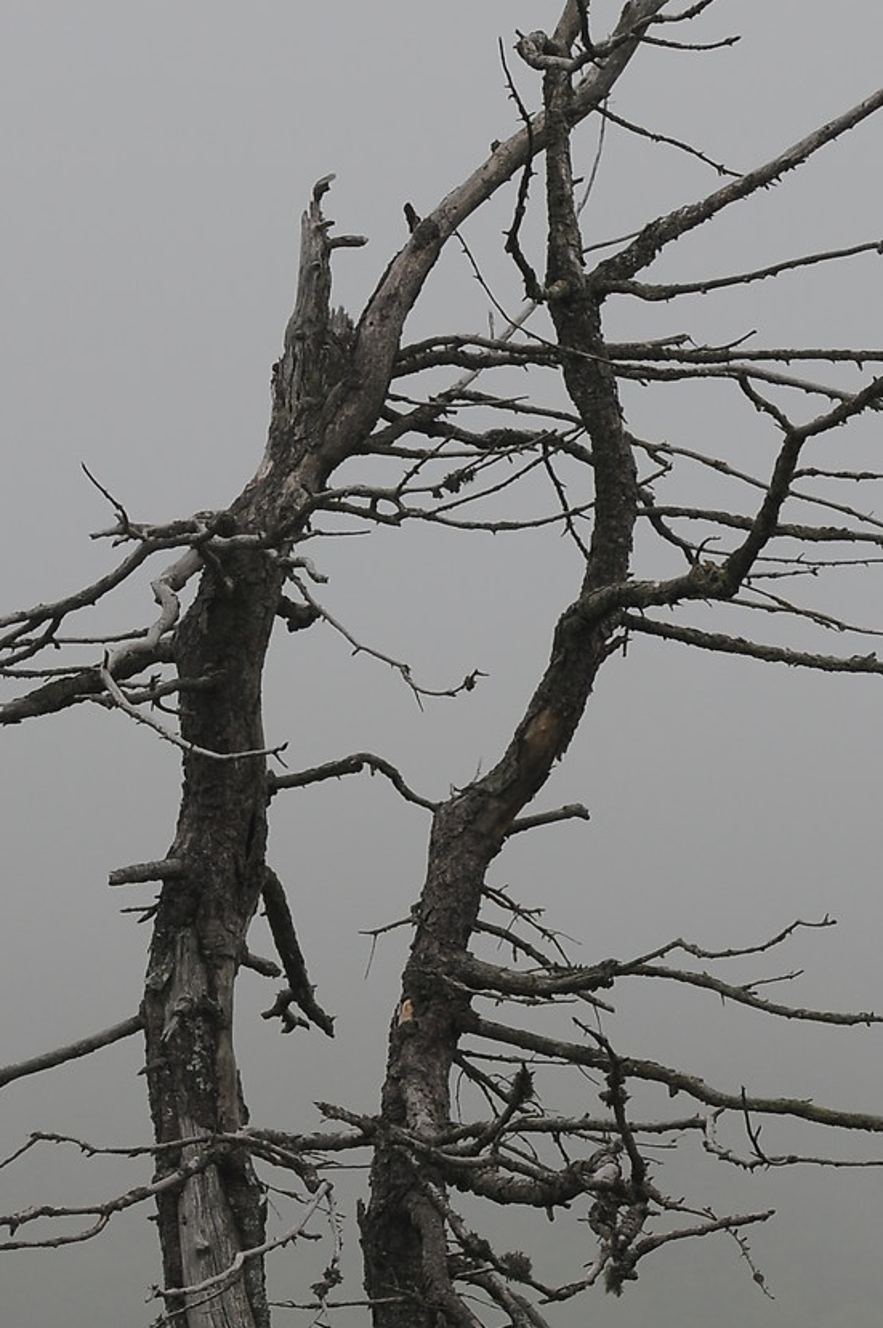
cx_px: 649
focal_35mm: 304
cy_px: 755
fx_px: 11207
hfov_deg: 4.5
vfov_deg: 6.8
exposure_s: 1/1000
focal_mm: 105
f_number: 8
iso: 400
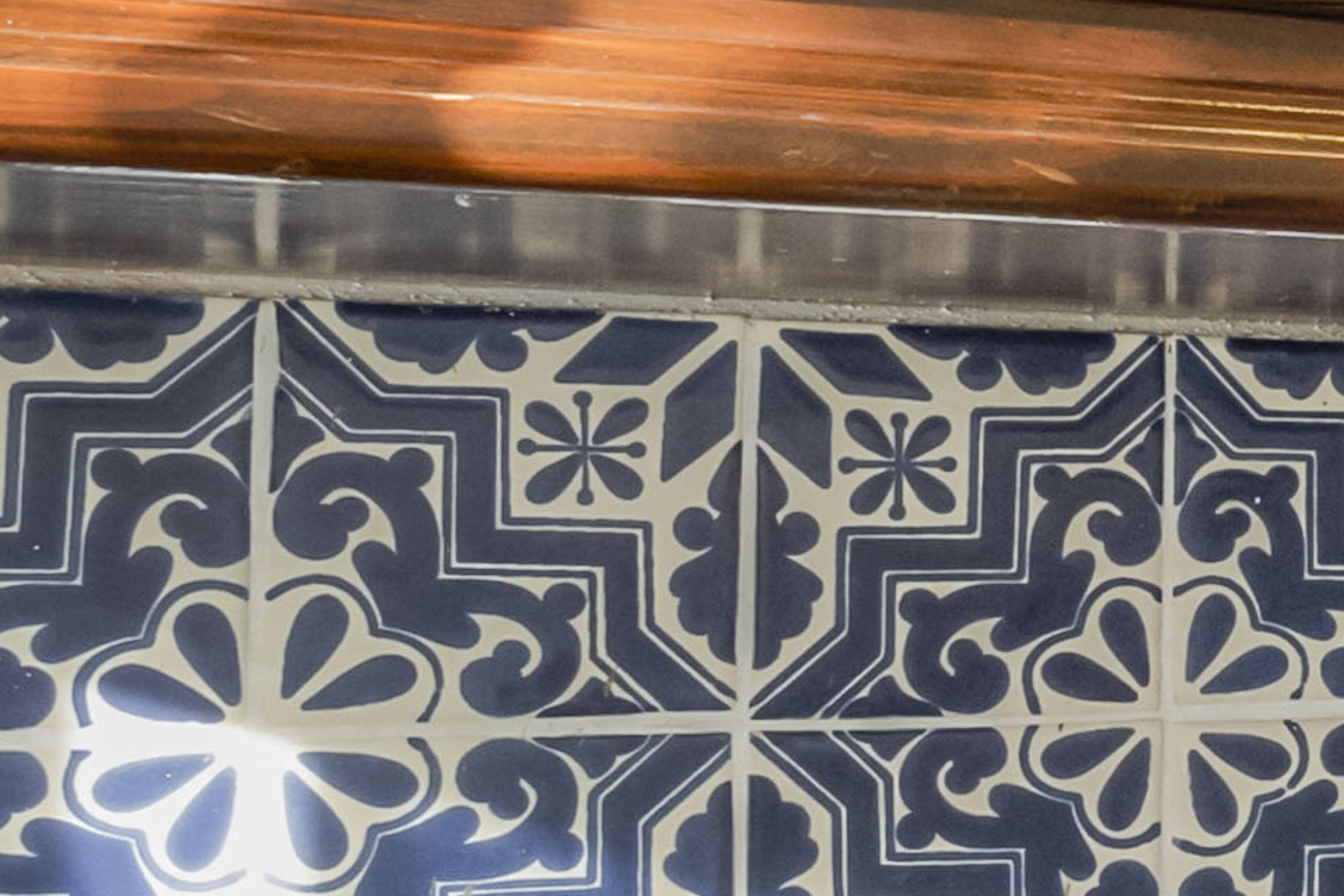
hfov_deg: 14.7
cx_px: 2984
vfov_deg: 13.3
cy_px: 464
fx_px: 3850
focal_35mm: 103
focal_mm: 11
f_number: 8
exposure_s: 1/15
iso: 640
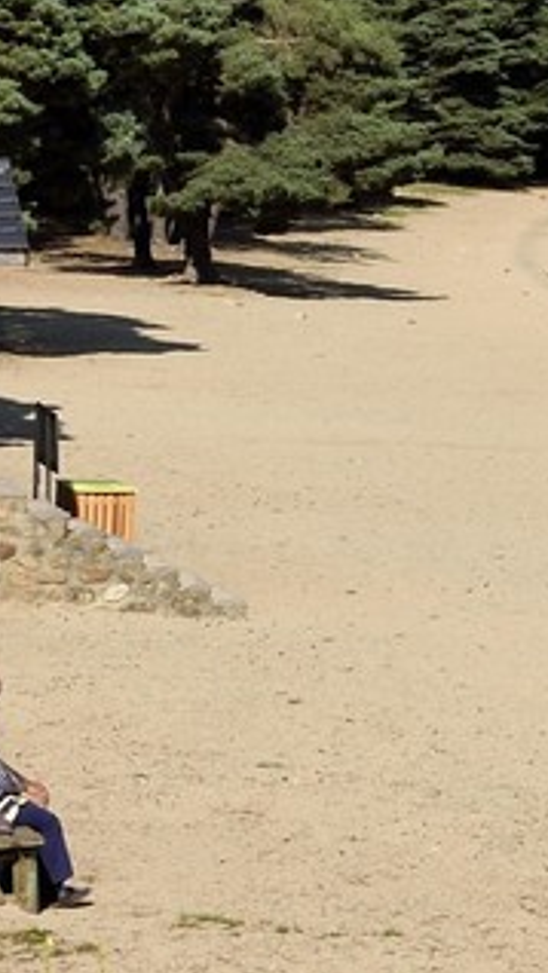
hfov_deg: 7.1
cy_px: 321
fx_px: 3666
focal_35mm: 142
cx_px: 1935
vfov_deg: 15.1
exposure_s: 1/250
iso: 200
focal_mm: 27
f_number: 16
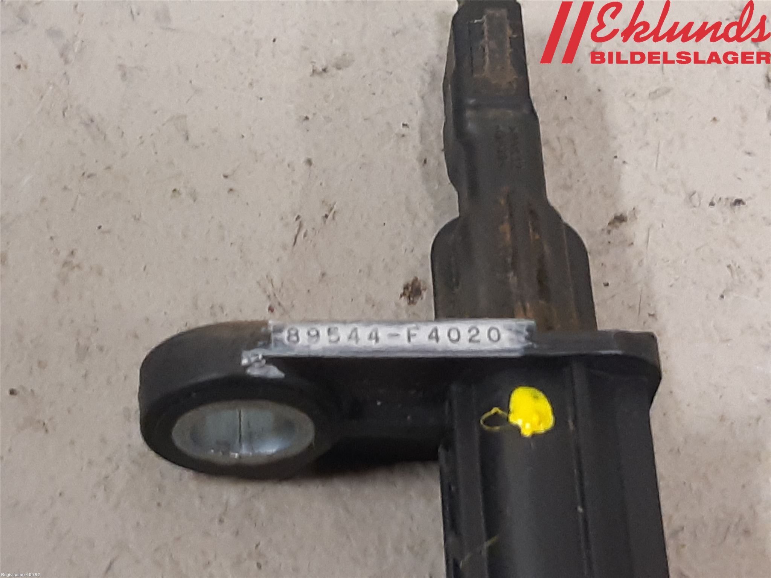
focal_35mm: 26
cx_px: 386
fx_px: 579
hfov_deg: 67.3
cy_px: 289
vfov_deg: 53.1
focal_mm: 3.93
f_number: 1.7
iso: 200
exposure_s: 1/33
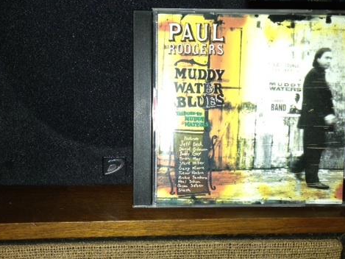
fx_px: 449
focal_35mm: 45
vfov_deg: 32.2
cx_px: 154
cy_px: 144
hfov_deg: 42.0
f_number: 2.4
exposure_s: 1/20
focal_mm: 4.13
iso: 50
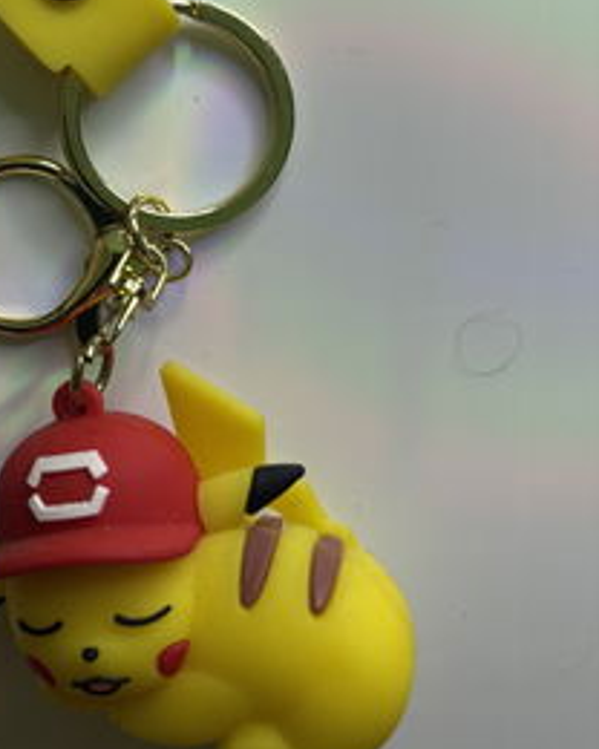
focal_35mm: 52
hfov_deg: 27.8
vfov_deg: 35.0
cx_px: 29
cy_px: 169
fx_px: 1152
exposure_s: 1/50
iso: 80
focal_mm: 5.96
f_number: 1.6
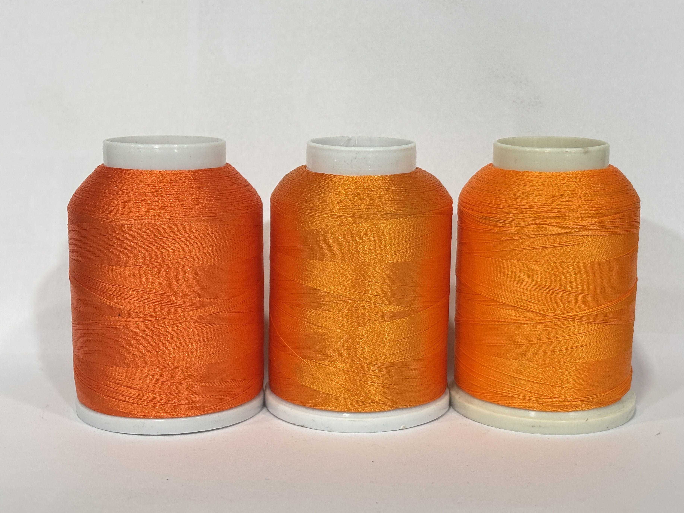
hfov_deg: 33.8
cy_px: 259
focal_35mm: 57
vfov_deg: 25.7
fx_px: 1126
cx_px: 357
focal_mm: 5.96
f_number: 1.6
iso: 160
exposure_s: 1/33
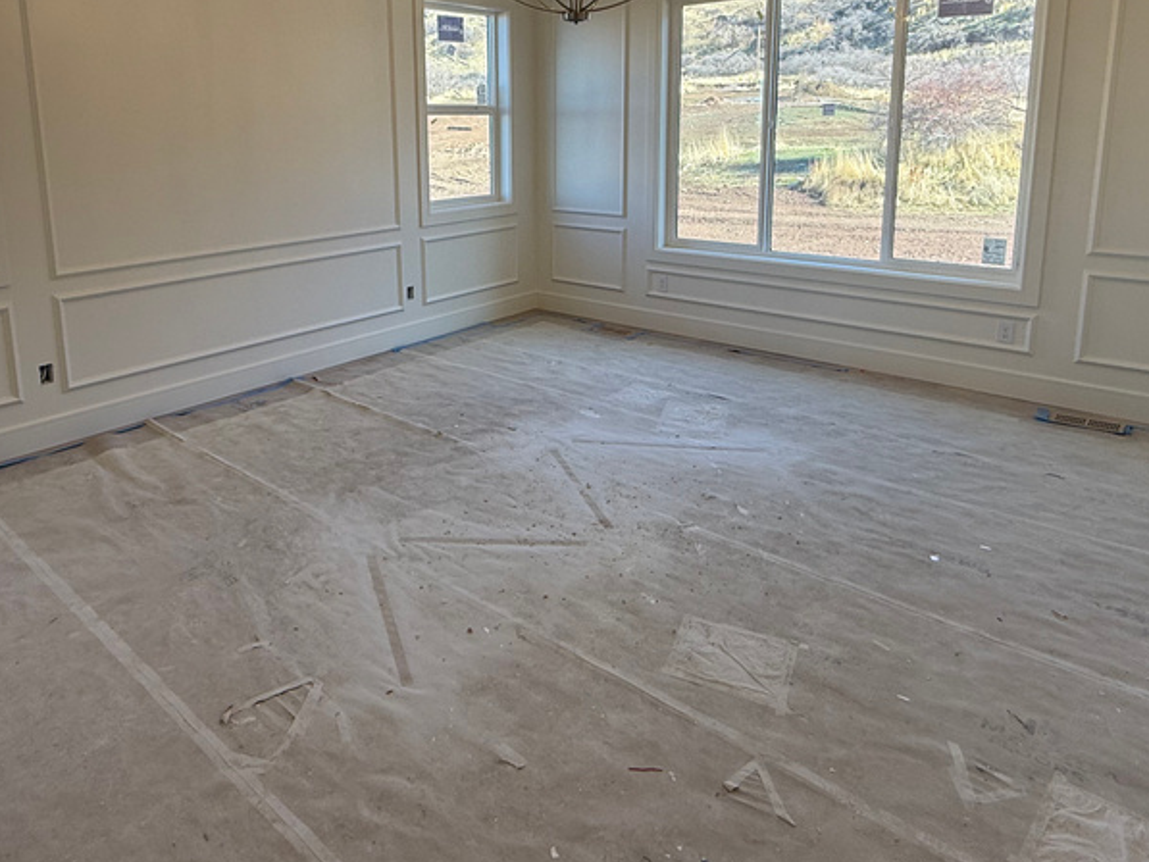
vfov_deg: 55.1
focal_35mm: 24
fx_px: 797
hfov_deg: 71.3
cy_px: 256
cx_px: 498
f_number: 2.2
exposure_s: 1/163
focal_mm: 2.22
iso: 50
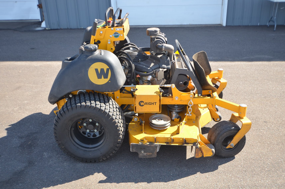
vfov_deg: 36.7
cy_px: 94
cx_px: 142
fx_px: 284
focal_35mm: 36
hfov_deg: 53.2
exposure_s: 1/125
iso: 100
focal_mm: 24
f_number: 6.3
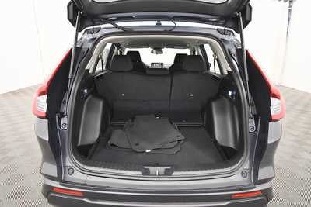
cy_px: 104
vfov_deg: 59.5
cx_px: 156
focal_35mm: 21
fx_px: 181
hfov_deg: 81.2
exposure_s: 1/125
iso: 2800
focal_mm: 14
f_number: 5
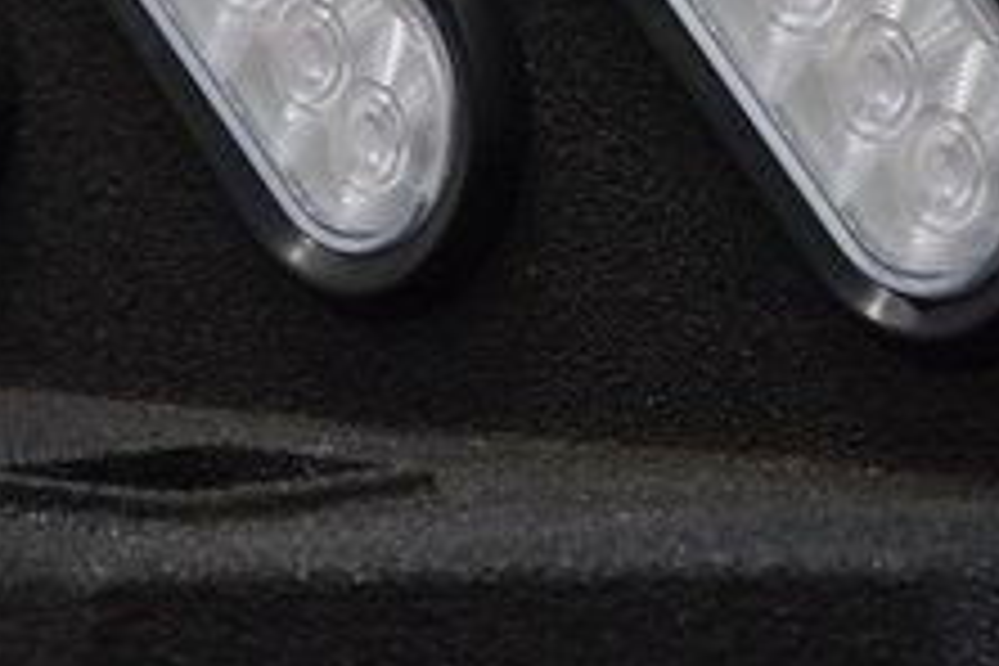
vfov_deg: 4.5
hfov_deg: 6.8
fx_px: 8408
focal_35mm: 303
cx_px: 396
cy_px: -92
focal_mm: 70
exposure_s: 1/80
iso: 1600
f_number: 4.5
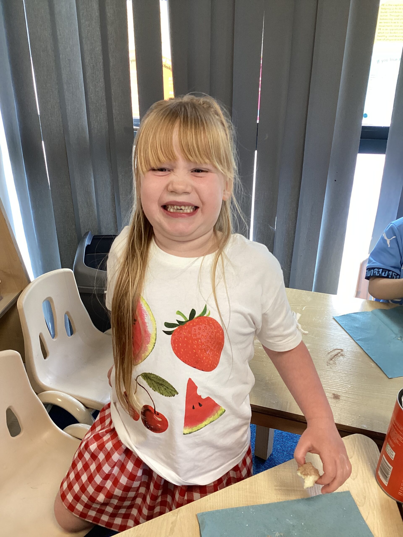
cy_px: 268
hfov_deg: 45.4
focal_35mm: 31
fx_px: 481
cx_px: 202
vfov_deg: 58.4
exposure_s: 1/50
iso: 100
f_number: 2.4
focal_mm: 3.3
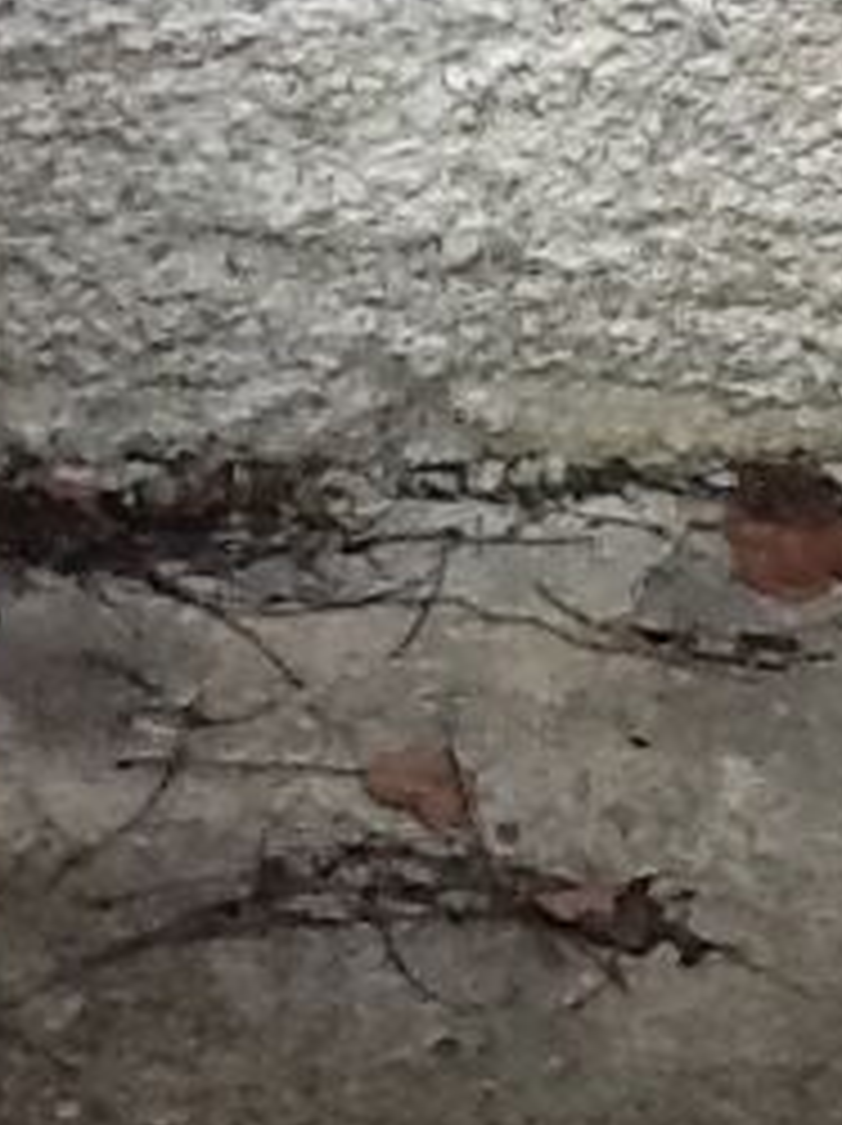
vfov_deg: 11.6
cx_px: -675
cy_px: 140
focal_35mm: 169
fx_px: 5490
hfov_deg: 8.4
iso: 50
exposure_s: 1/120
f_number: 2.4
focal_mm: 2.03
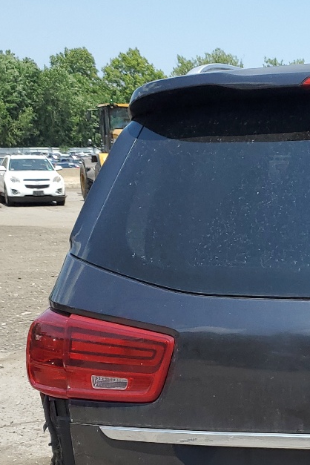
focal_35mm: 69
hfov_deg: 18.2
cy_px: 375
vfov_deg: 28.6
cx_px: 422
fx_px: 891
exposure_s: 1/2000
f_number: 1.5
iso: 50
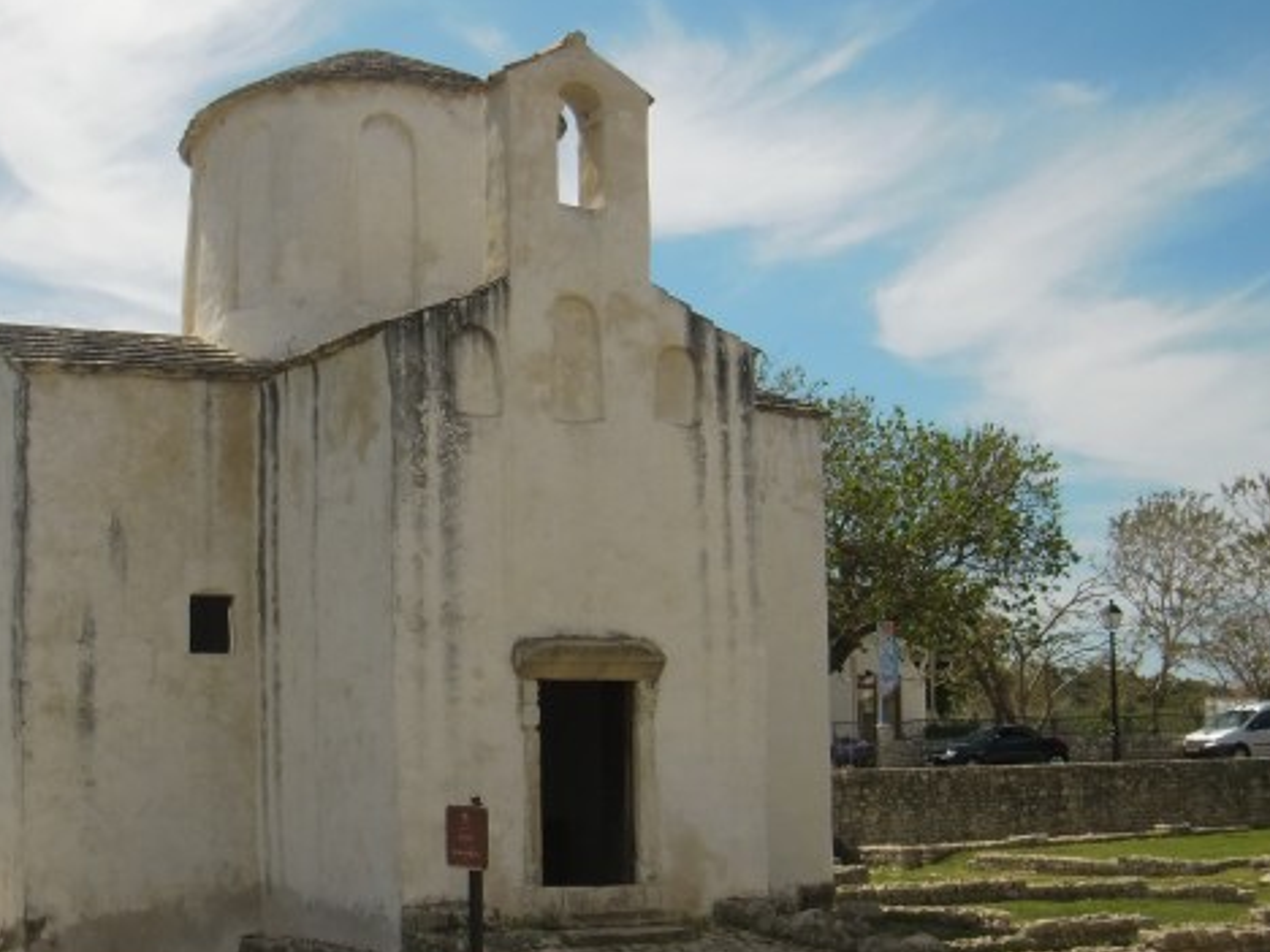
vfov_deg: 28.0
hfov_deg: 36.6
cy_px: 504
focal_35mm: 52
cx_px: 488
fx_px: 1908
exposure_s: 1/400
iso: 100
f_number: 8.9
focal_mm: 6.66
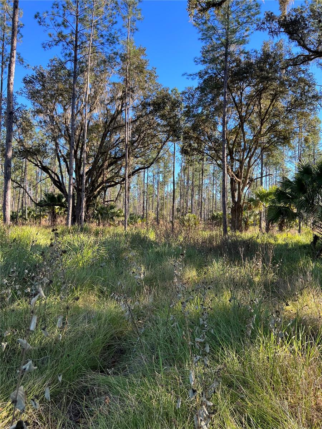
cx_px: 161
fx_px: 322
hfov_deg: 53.1
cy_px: 214
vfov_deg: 67.3
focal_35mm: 26
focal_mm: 5.7
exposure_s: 1/488
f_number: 1.5
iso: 50
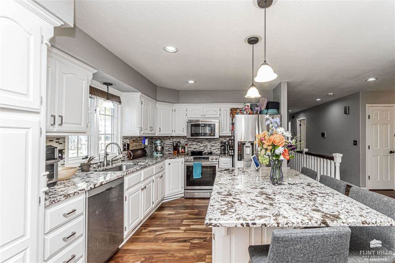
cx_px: 198
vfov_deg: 77.3
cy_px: 132
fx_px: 165
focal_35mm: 15
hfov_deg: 100.4
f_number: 10
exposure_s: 1/60
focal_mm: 10
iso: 900
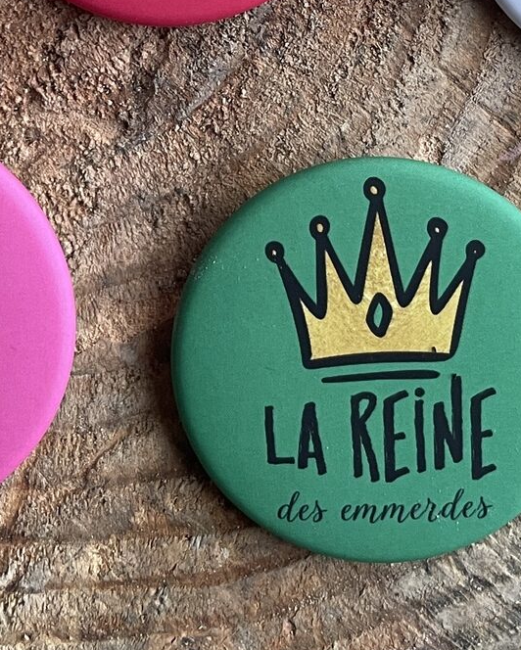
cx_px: 174
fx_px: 1483
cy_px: -170
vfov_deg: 22.4
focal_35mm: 77
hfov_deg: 19.9
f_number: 1.6
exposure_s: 1/75
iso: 125
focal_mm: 4.2
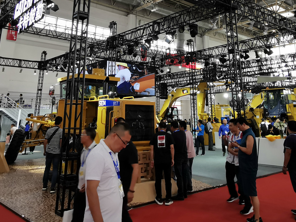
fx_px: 308
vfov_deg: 36.6
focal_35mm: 36
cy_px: 14
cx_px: 162
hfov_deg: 51.3
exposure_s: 1/50
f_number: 2.2
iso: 50
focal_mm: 2.26
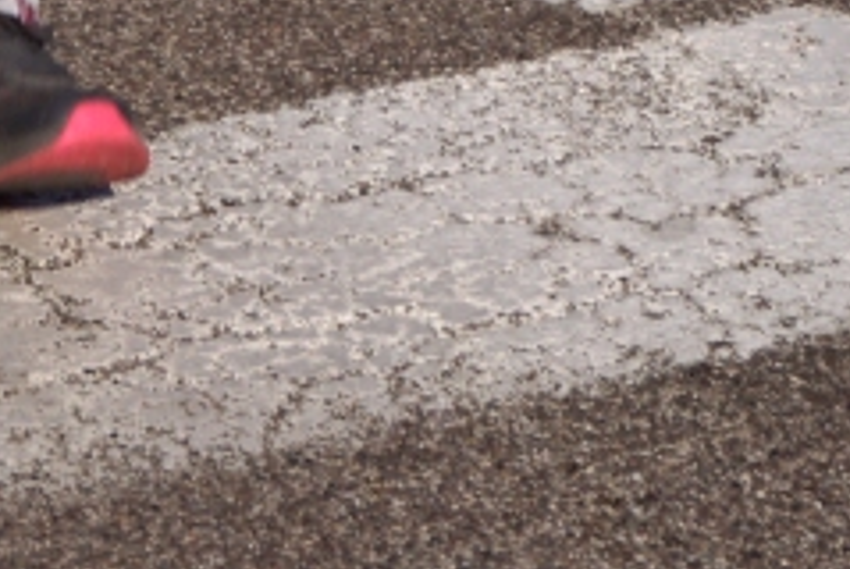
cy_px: -1625
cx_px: -606
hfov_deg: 7.2
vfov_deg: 4.5
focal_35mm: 281
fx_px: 6635
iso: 100
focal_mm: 35
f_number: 14
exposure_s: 1/250
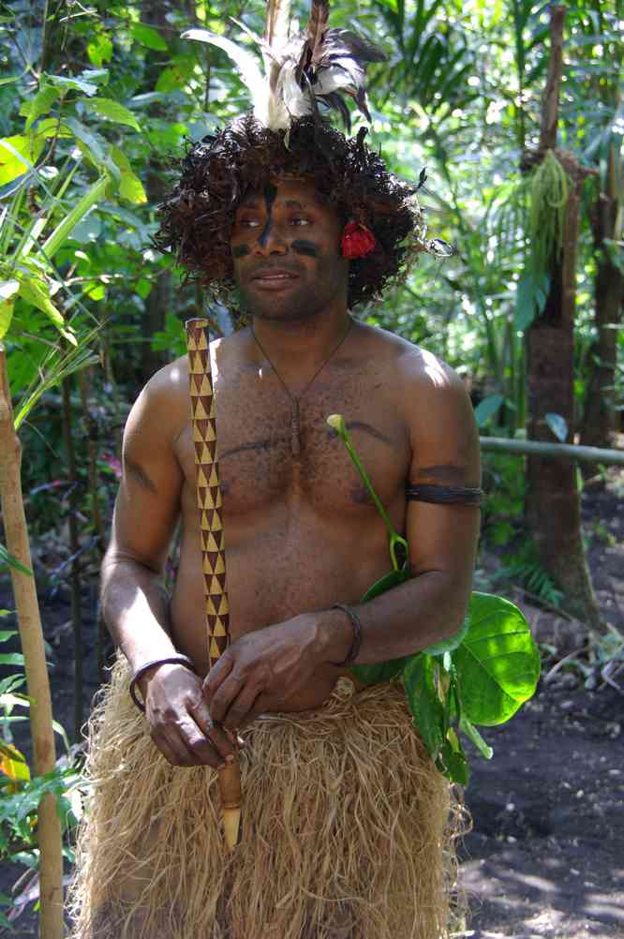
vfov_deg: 31.4
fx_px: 1667
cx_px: 312
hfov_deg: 21.2
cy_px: 470
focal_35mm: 64
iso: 200
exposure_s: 1/60
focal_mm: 42.5
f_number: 4.5
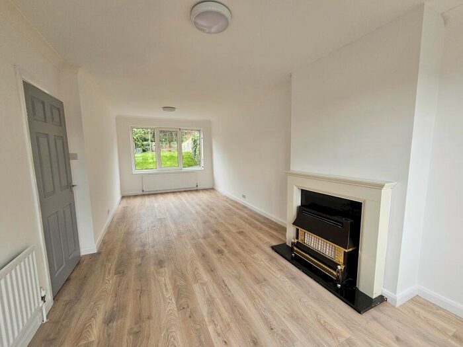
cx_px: 232
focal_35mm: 13
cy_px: 174
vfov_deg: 89.9
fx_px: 174
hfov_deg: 106.2
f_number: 2.2
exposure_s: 1/190
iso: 100
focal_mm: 2.2
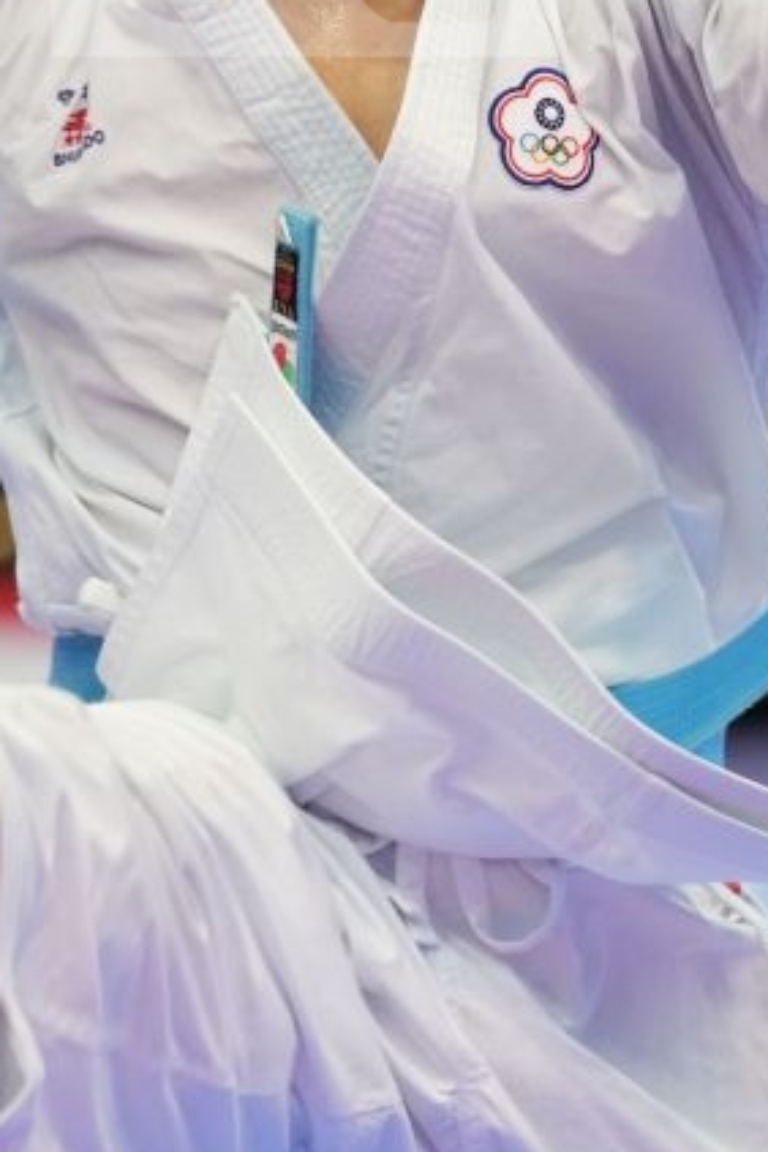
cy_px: 773
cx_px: 305
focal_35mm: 567
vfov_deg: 3.6
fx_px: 18143
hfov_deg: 2.4
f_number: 2.8
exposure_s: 1/500
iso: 1250
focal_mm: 200
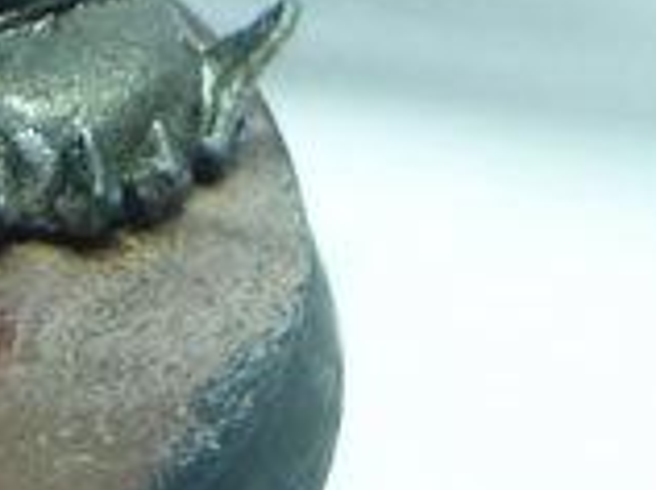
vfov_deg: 7.6
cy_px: -855
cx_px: -145
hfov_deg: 11.1
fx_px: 3311
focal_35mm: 175
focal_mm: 4.4
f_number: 3.3
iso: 80
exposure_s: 1/20
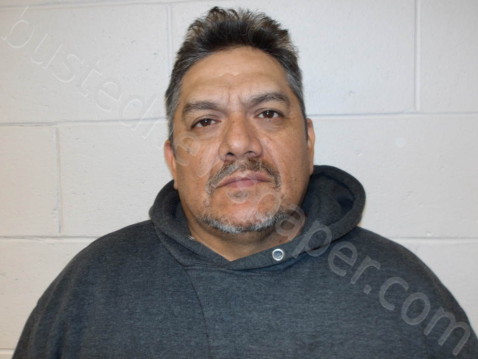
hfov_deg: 65.3
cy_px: 180
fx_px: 373
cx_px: 239
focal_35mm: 27
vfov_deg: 51.4
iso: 200
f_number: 3
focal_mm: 4.9
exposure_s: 1/15
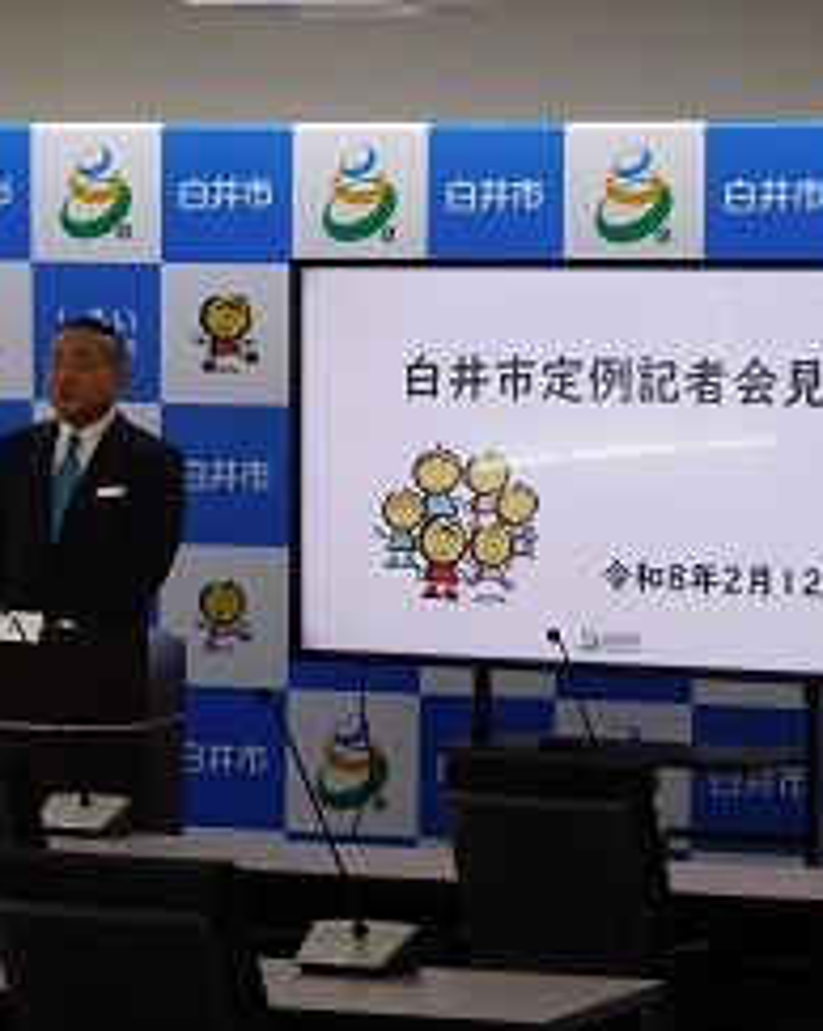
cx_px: 284
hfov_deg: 9.5
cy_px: 505
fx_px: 4939
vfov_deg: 11.9
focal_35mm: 162
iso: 160
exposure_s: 1/30
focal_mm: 20
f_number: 4.9
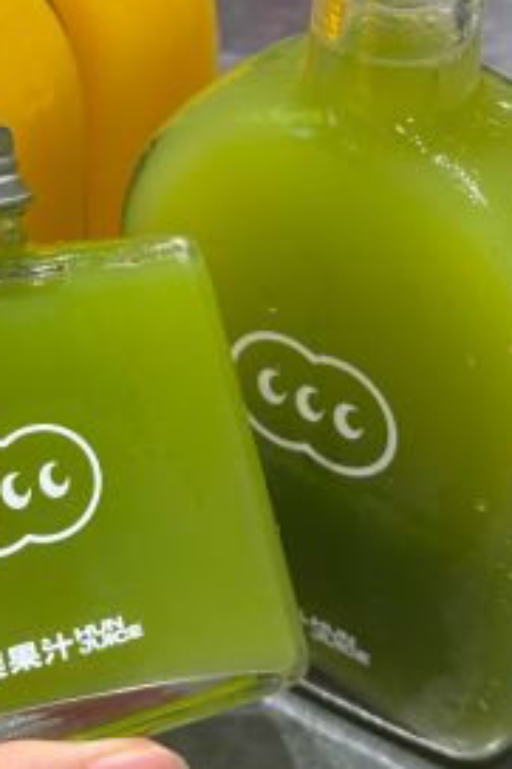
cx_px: 116
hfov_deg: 15.3
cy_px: 225
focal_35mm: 89
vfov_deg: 22.7
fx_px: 1901
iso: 80
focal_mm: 6.76
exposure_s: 1/126
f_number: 1.78
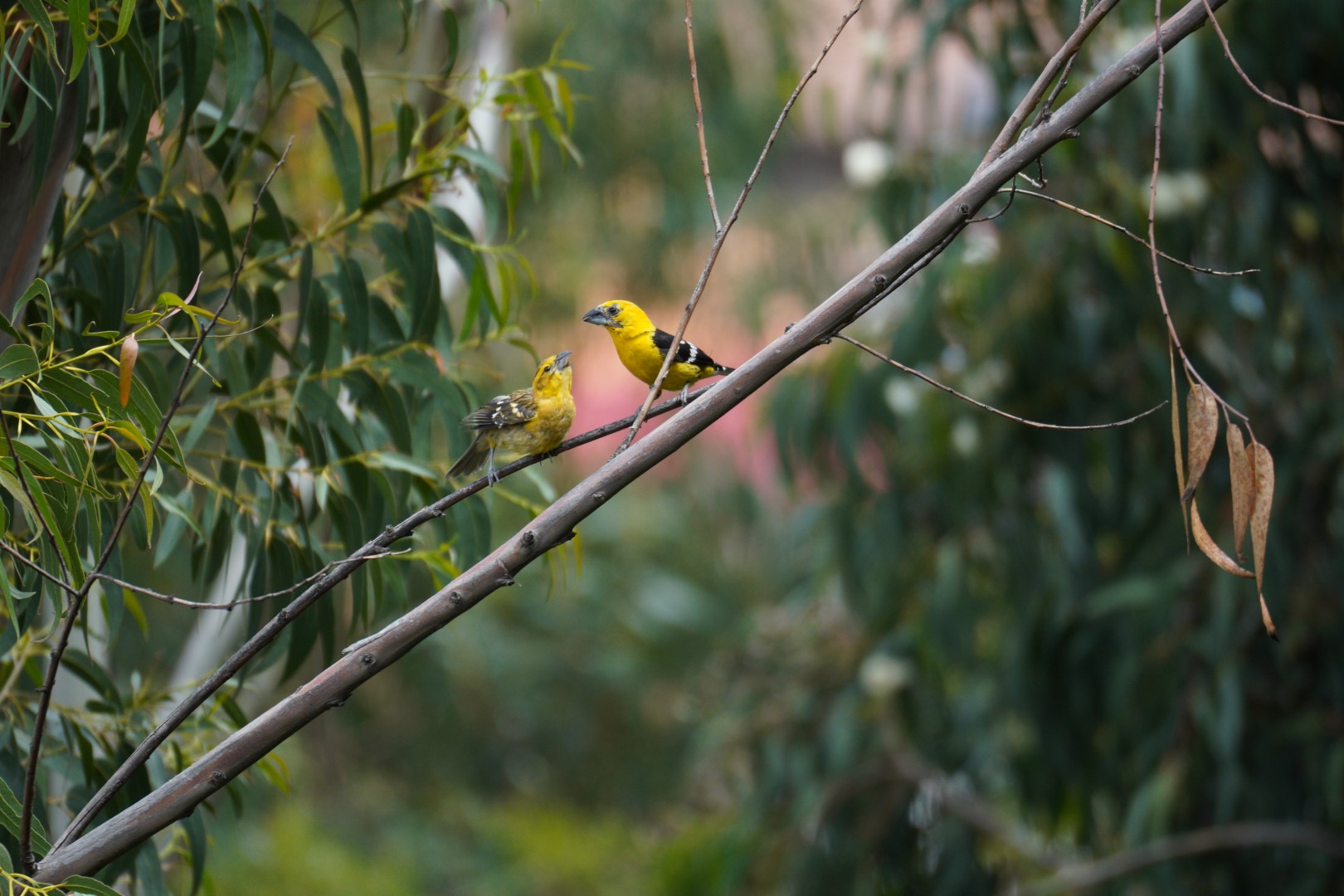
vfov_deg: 1.8
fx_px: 27998
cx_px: 672
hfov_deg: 2.7
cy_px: 448
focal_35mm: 750
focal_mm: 500
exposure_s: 1/400
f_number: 6.7
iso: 400
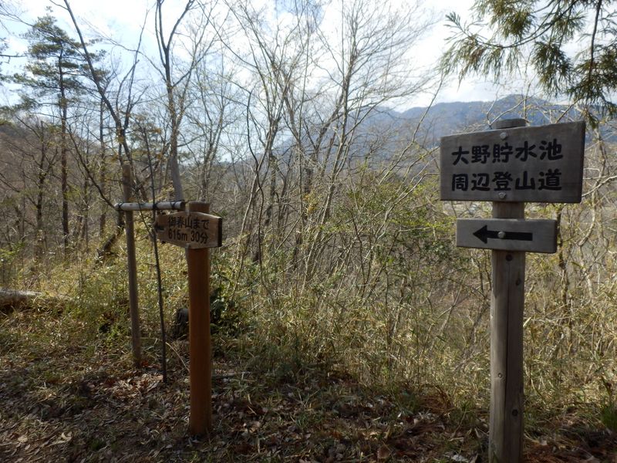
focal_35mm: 24
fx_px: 428
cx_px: 308
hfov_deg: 71.6
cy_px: 232
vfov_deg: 56.8
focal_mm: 4.2
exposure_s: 1/800
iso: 80
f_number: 3
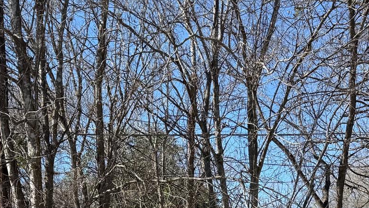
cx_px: 234
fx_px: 665
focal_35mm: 68
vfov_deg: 15.9
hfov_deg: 30.8
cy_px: 335
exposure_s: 1/2110
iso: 80
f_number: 1.78
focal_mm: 6.76
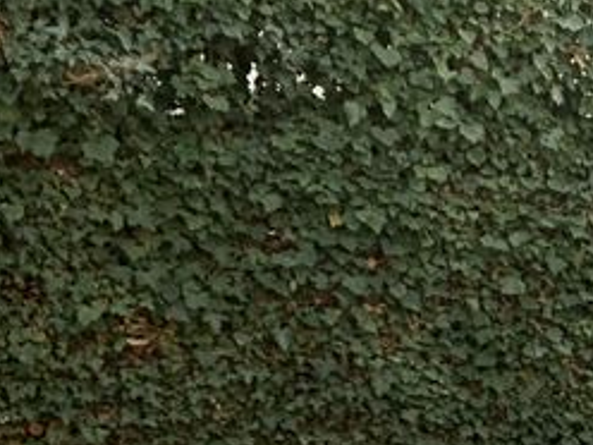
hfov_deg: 15.7
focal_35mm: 105
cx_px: 1105
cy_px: 857
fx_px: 1799
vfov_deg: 12.6
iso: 25
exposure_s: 1/143
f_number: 1.8
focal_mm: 4.25
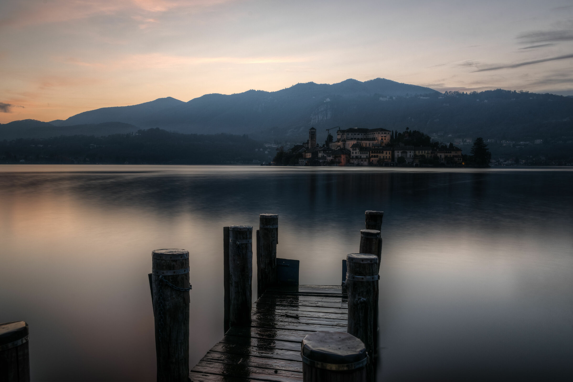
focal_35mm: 31
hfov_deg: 60.3
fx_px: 494
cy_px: 191
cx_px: 286
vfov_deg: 42.4
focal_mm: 31
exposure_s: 15
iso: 320
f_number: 7.1
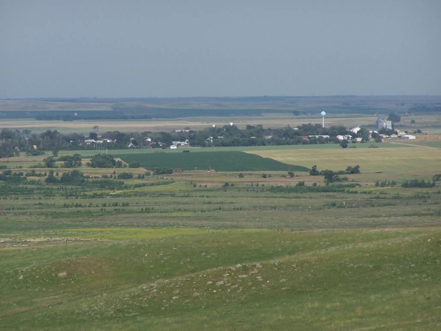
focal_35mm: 337
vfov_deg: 4.4
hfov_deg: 5.9
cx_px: 220
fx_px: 4294
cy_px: 166
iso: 80
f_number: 5
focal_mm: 55.9
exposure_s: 1/800
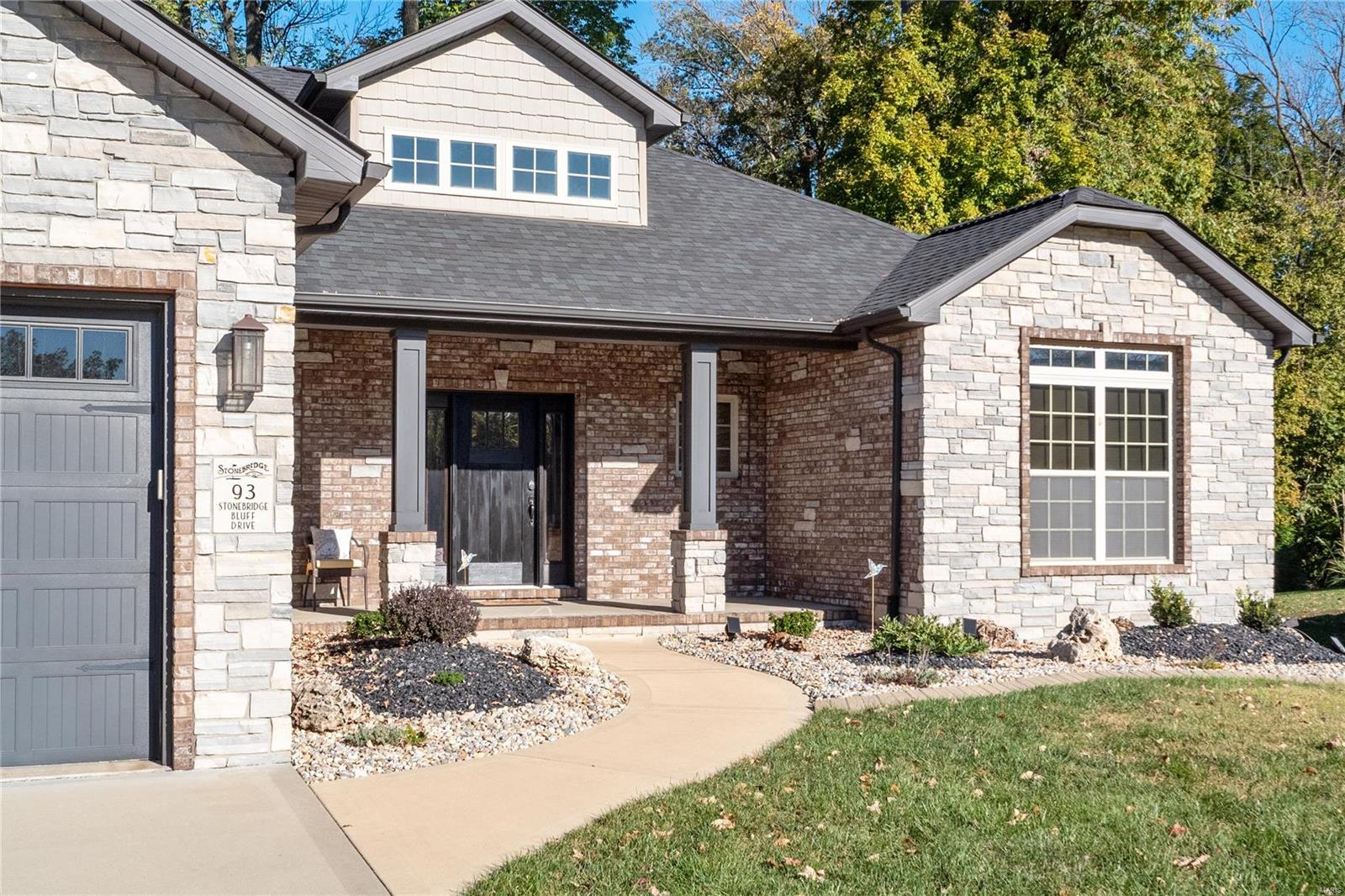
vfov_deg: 33.4
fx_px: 1494
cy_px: 448
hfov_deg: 48.5
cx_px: 672
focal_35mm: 40
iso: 400
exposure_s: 1/1000
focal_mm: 20
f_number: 8
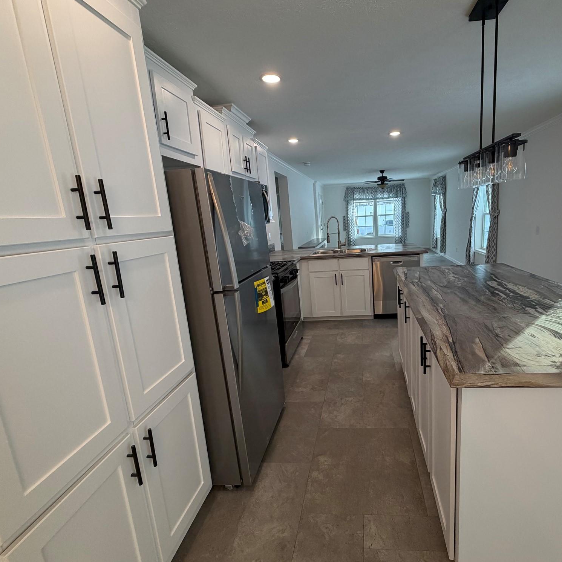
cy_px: 276
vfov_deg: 84.0
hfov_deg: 82.9
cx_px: 338
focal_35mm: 17
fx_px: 312
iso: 160
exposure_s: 1/120
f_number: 2.2
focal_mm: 2.22
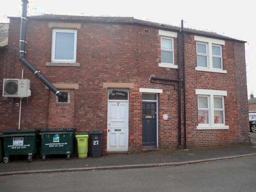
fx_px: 185
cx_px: 128
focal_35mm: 25
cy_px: 96
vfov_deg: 54.9
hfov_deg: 69.4
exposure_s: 1/800
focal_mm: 4.5
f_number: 2
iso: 100
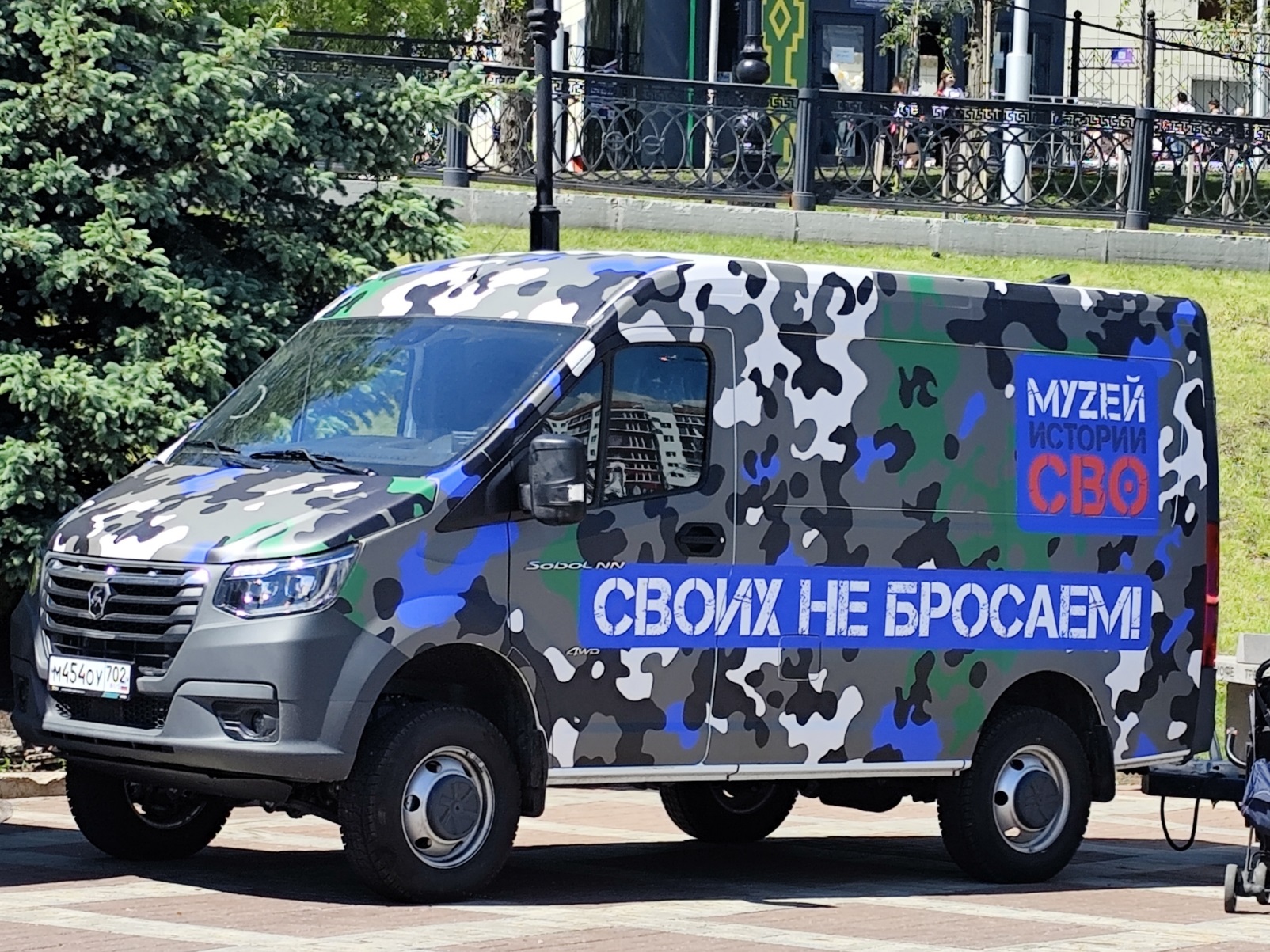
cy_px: 476
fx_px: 2825
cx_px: 635
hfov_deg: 25.3
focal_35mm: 77
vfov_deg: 19.1
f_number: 1.65
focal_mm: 6.19
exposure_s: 1/810
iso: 50
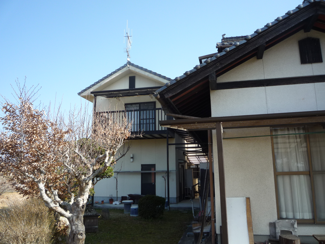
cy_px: 122
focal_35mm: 30
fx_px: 282
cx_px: 162
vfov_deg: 46.8
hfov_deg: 60.0
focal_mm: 5.2
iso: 100
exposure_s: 1/250
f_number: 4
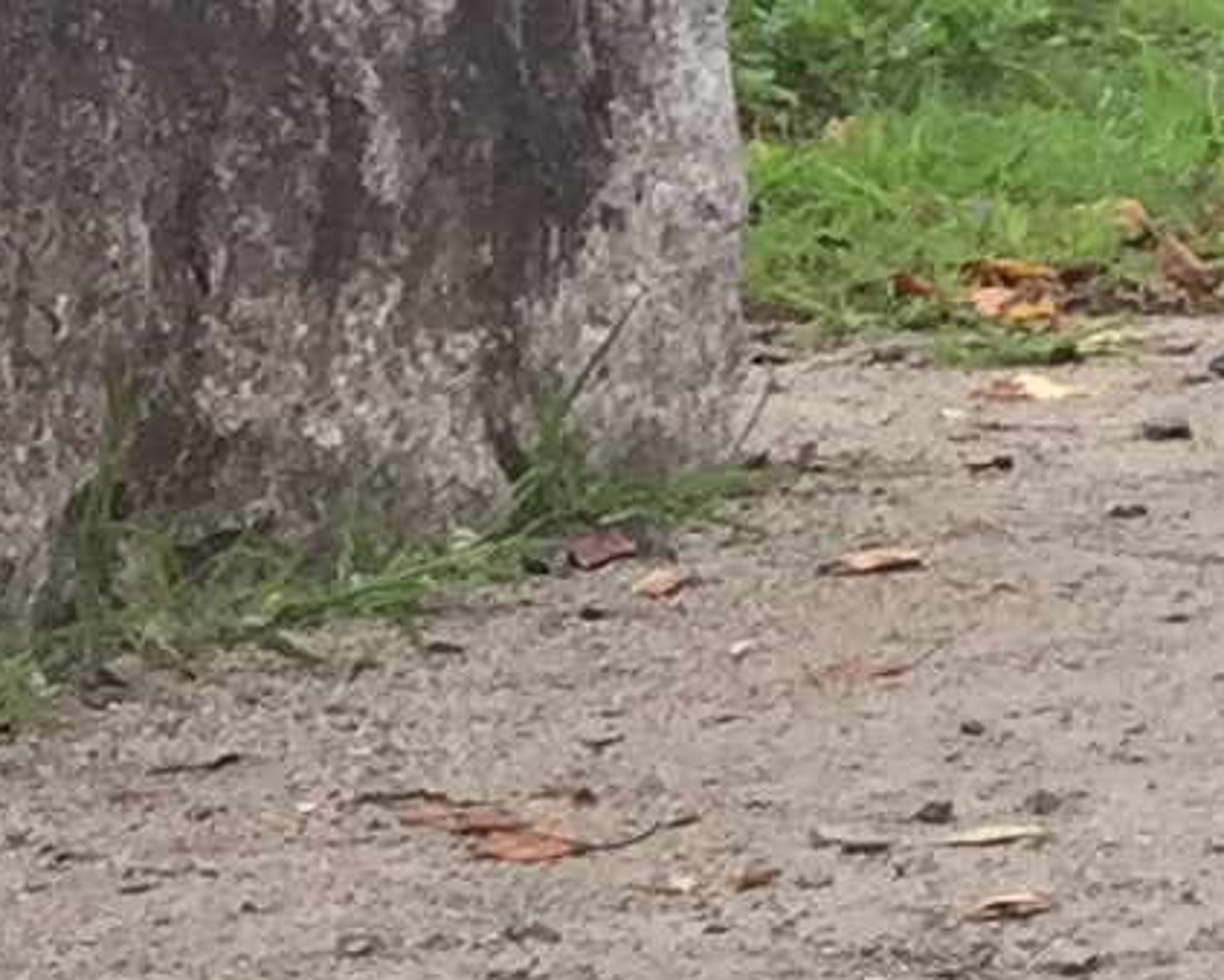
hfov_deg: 7.1
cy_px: -1832
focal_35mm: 219
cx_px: 4531
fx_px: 7937
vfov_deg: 6.5
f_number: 2.2
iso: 32
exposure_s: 1/253
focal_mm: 4.15
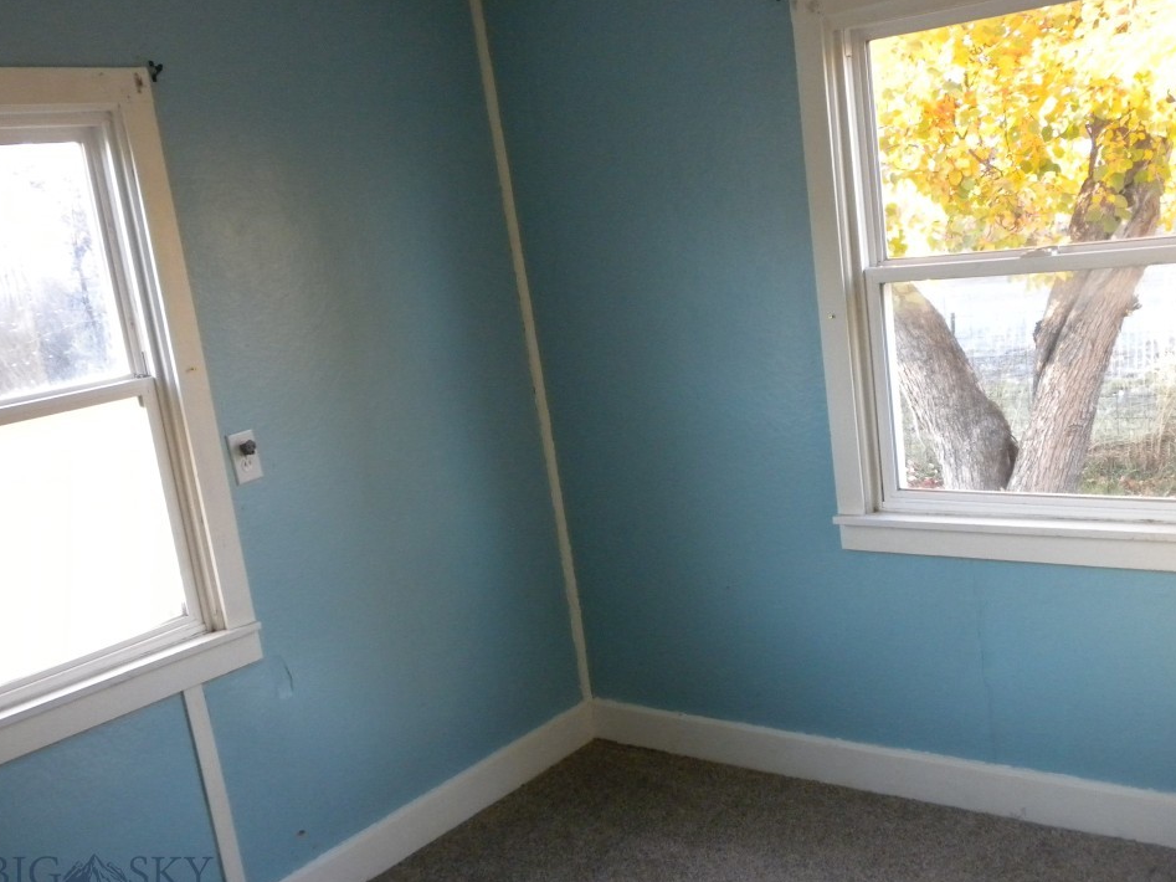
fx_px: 1359
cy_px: 450
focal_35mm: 40
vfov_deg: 36.0
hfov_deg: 46.8
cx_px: 607
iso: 400
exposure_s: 1/58
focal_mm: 6.6
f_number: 3.5
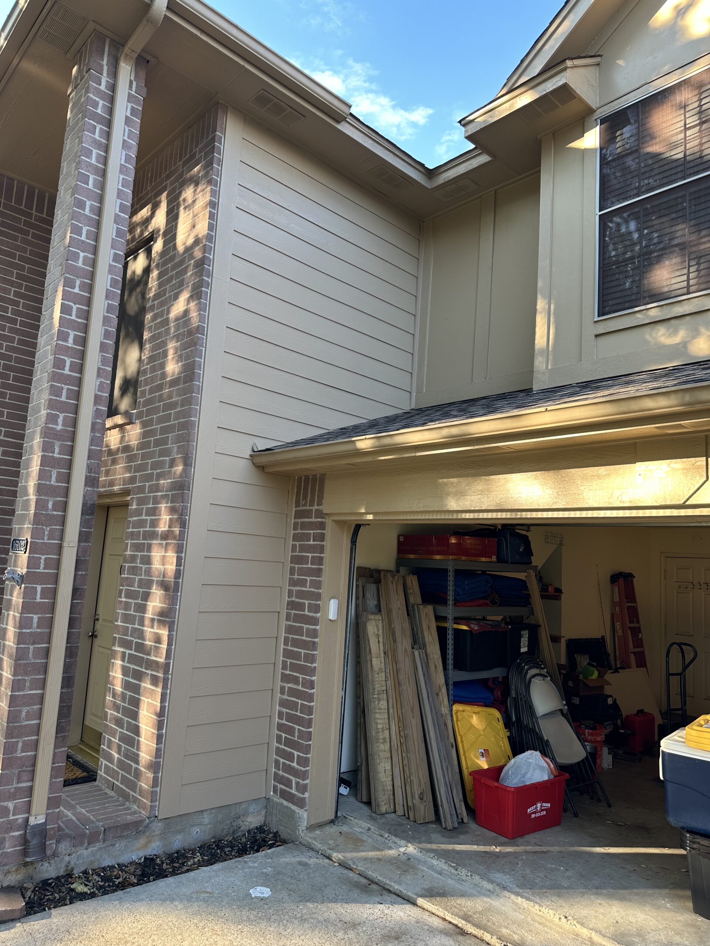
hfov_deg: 56.8
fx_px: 656
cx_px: 355
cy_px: 473
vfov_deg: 71.6
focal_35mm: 24
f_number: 1.78
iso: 64
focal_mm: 6.86
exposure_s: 1/161
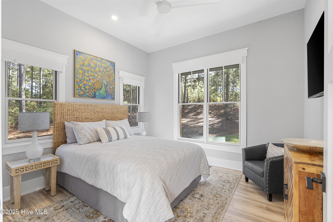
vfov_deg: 73.7
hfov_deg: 96.7
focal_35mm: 16
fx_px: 148
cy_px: 111
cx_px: 166
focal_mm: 16
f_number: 8
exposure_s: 1.3
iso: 50
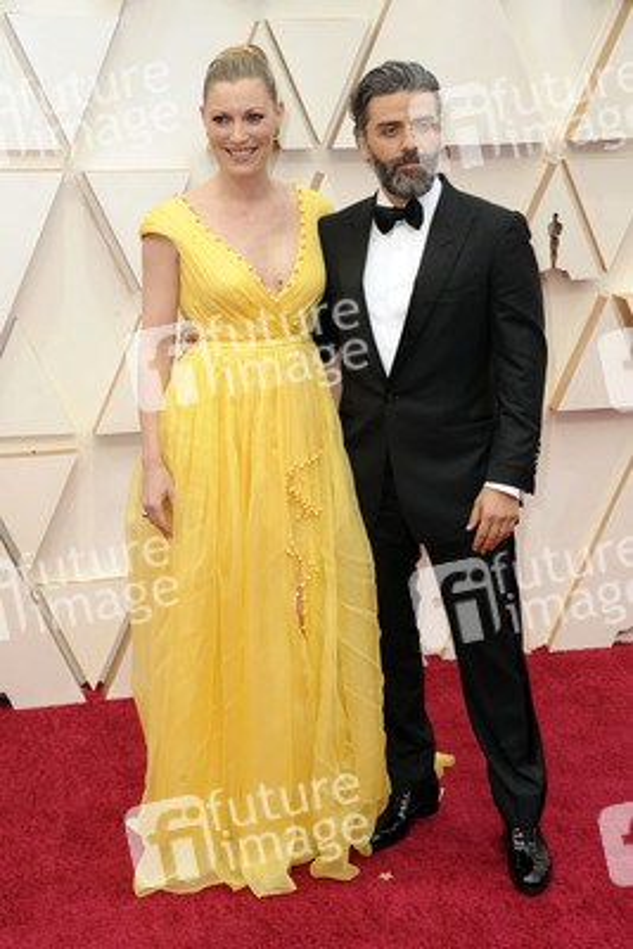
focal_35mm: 58
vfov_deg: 34.5
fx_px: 1528
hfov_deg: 23.4
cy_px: 474
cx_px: 316
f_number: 7.1
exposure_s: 1/200
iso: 800
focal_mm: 58
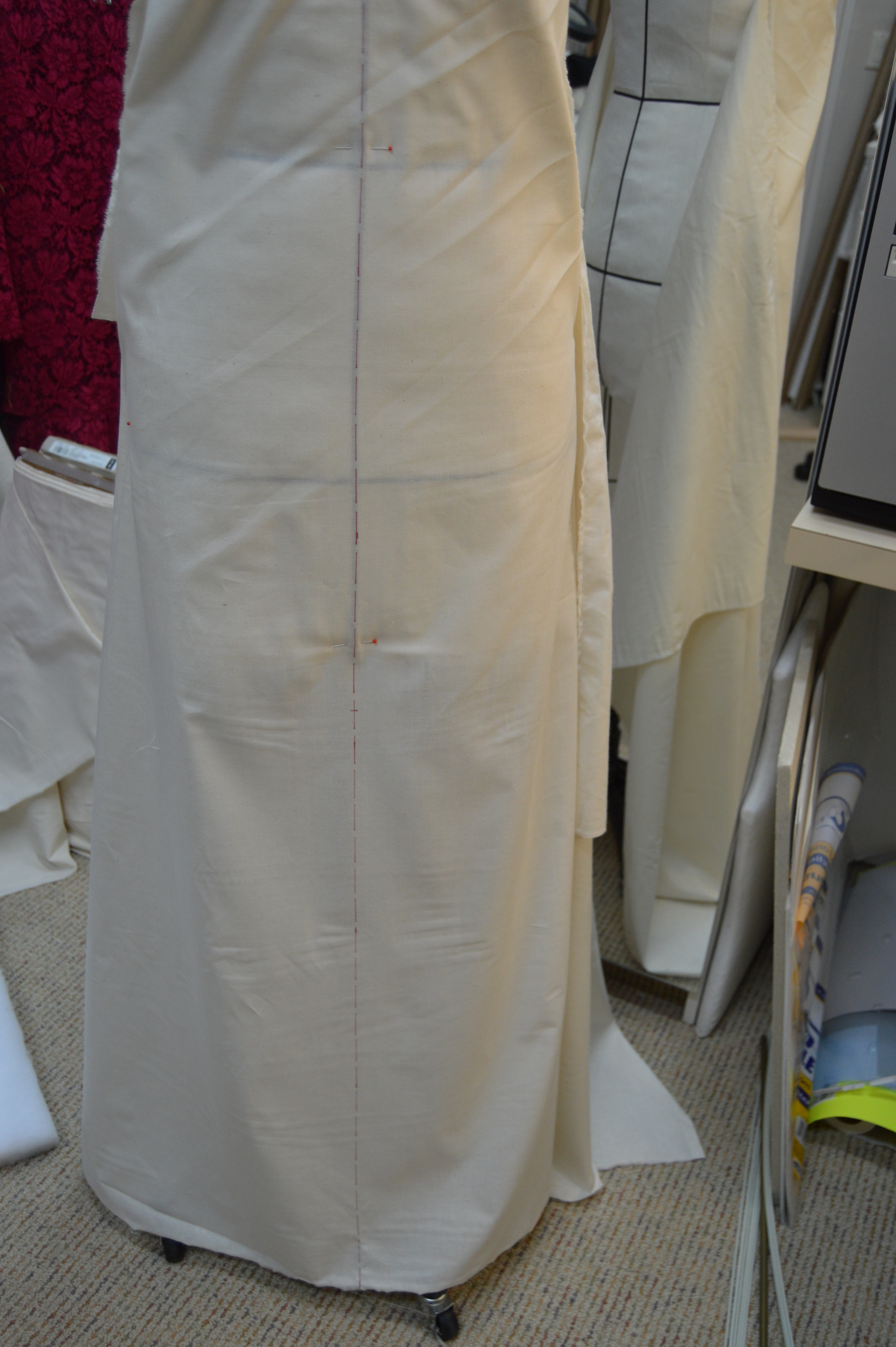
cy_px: 674
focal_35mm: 30
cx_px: 448
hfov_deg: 43.5
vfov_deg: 62.0
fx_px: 1122
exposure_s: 1/60
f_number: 3.5
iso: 640
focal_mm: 20
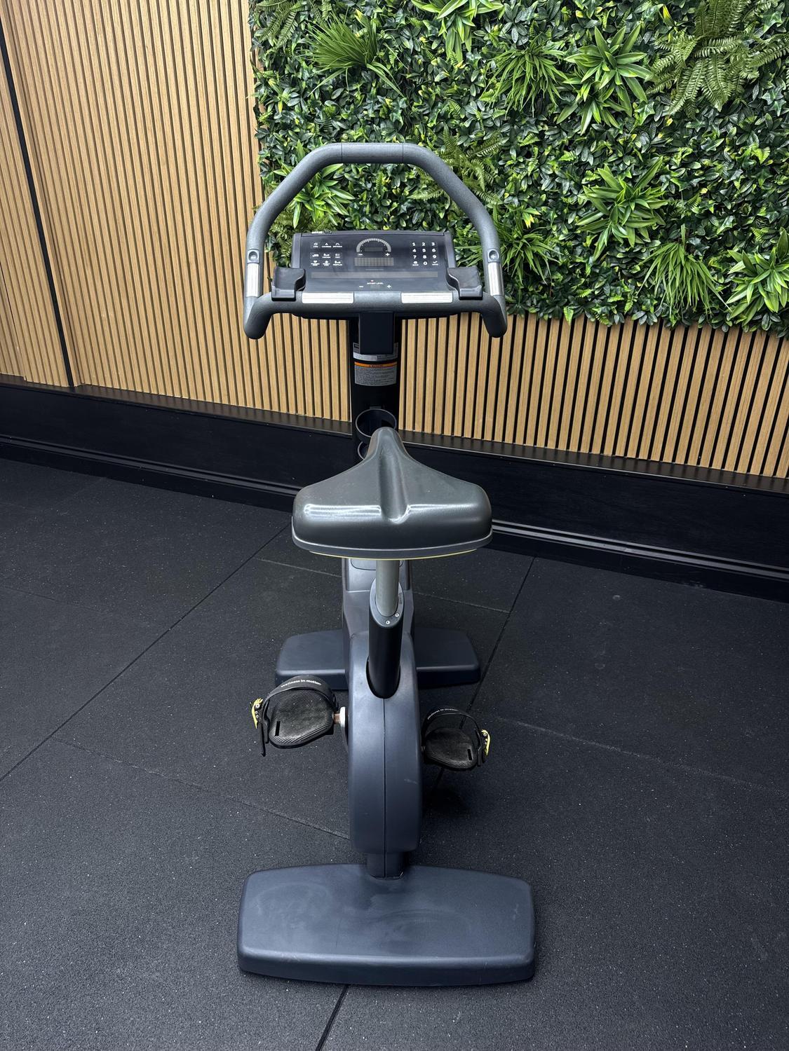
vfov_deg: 71.6
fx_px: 729
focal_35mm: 24
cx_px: 394
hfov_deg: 56.8
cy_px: 526
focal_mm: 6.76
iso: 125
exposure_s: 1/50
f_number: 1.78
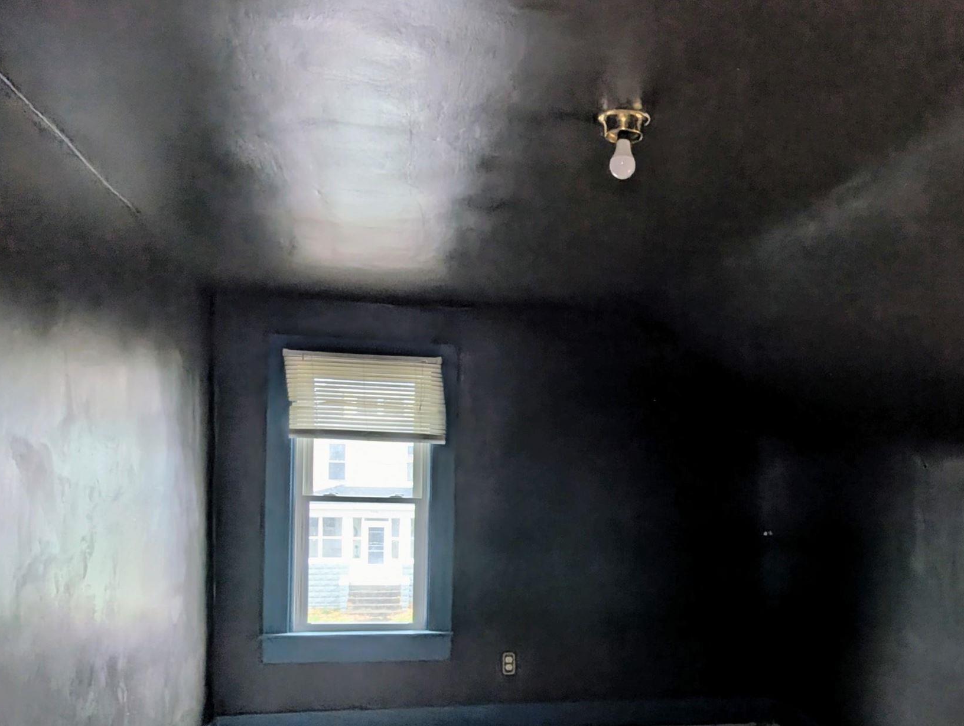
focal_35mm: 30
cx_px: 586
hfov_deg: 59.3
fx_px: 837
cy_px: 529
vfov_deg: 45.6
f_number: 2.2
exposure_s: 1/17.4
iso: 168
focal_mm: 2.35
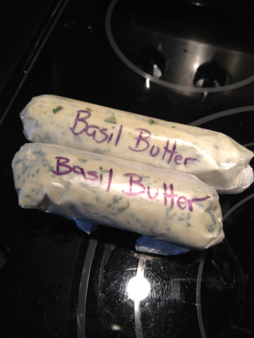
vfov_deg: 52.6
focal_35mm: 35
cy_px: 169
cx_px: 127
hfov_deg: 40.7
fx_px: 342
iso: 50
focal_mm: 4.28
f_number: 2.4
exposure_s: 1/40
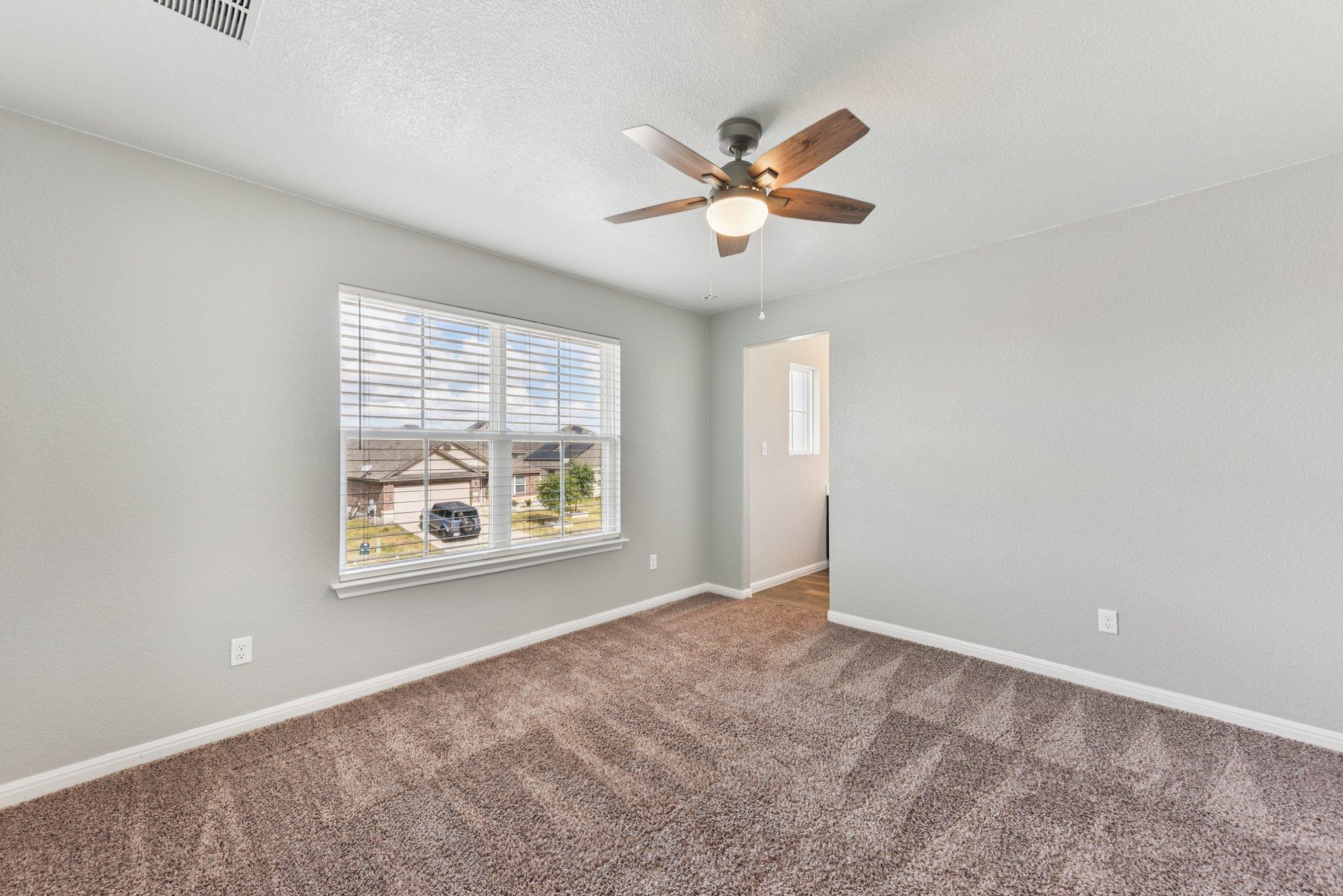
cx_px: 672
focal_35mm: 14
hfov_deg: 104.2
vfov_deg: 81.2
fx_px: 522
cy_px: 448
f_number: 8
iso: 100
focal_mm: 14
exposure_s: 1/15
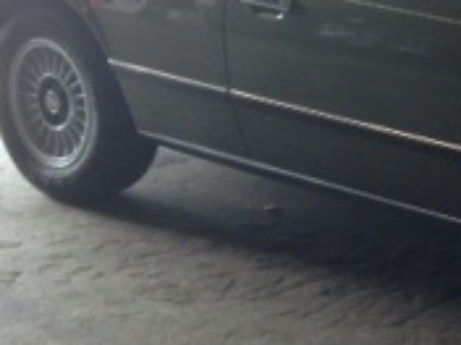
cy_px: -3
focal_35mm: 120
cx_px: 689
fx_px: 1598
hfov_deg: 15.2
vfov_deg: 12.2
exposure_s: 1/24
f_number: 2.4
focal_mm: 4.12
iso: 50
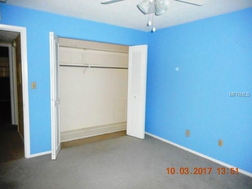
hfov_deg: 69.4
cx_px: 126
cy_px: 94
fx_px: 182
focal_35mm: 25
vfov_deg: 54.9
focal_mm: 4.5
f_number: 3.7
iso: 1100
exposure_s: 1/25
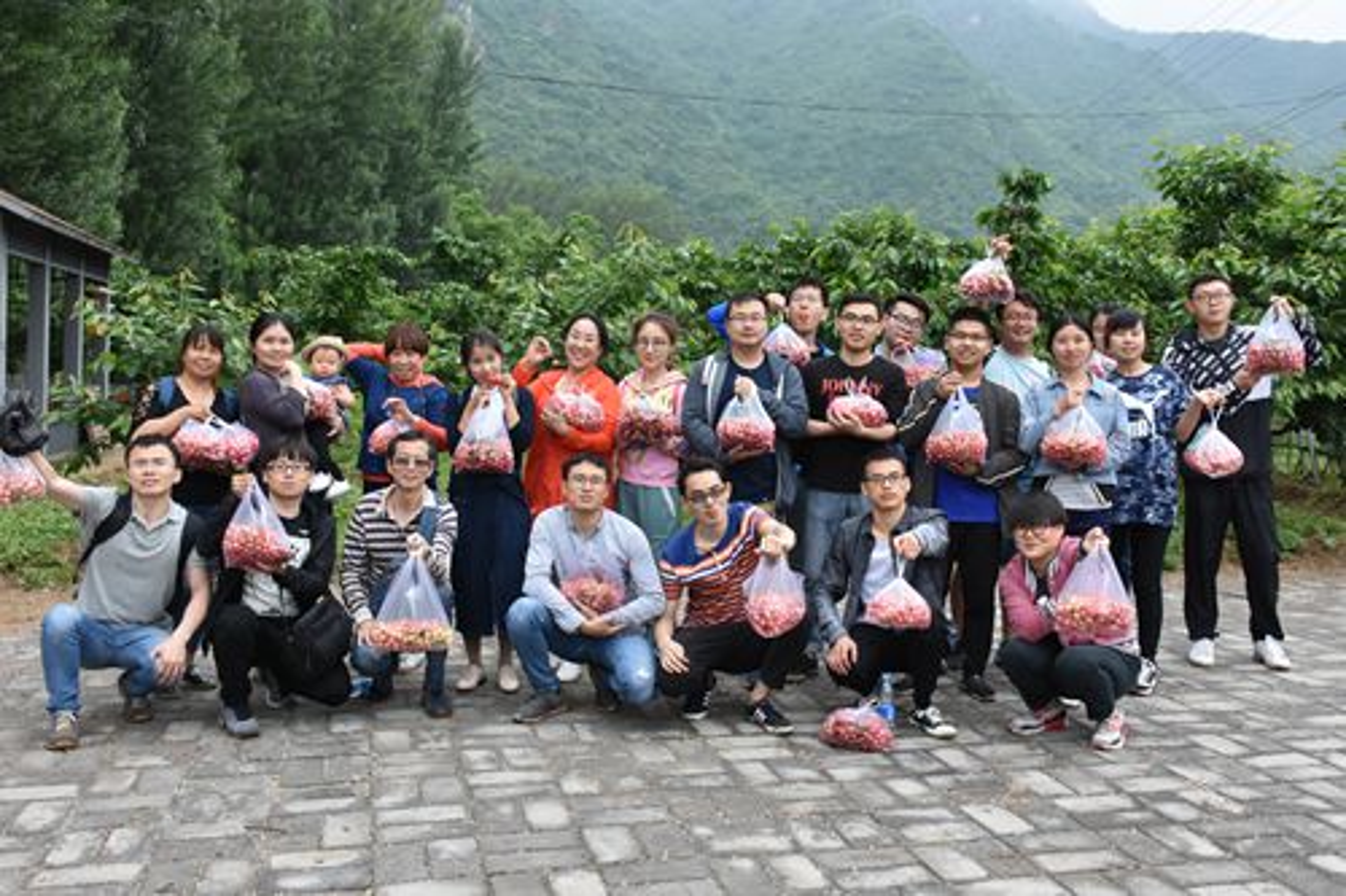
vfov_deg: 38.3
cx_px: 673
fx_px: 1289
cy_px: 448
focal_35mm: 34
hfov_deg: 55.1
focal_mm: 23
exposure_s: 1/320
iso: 800
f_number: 8
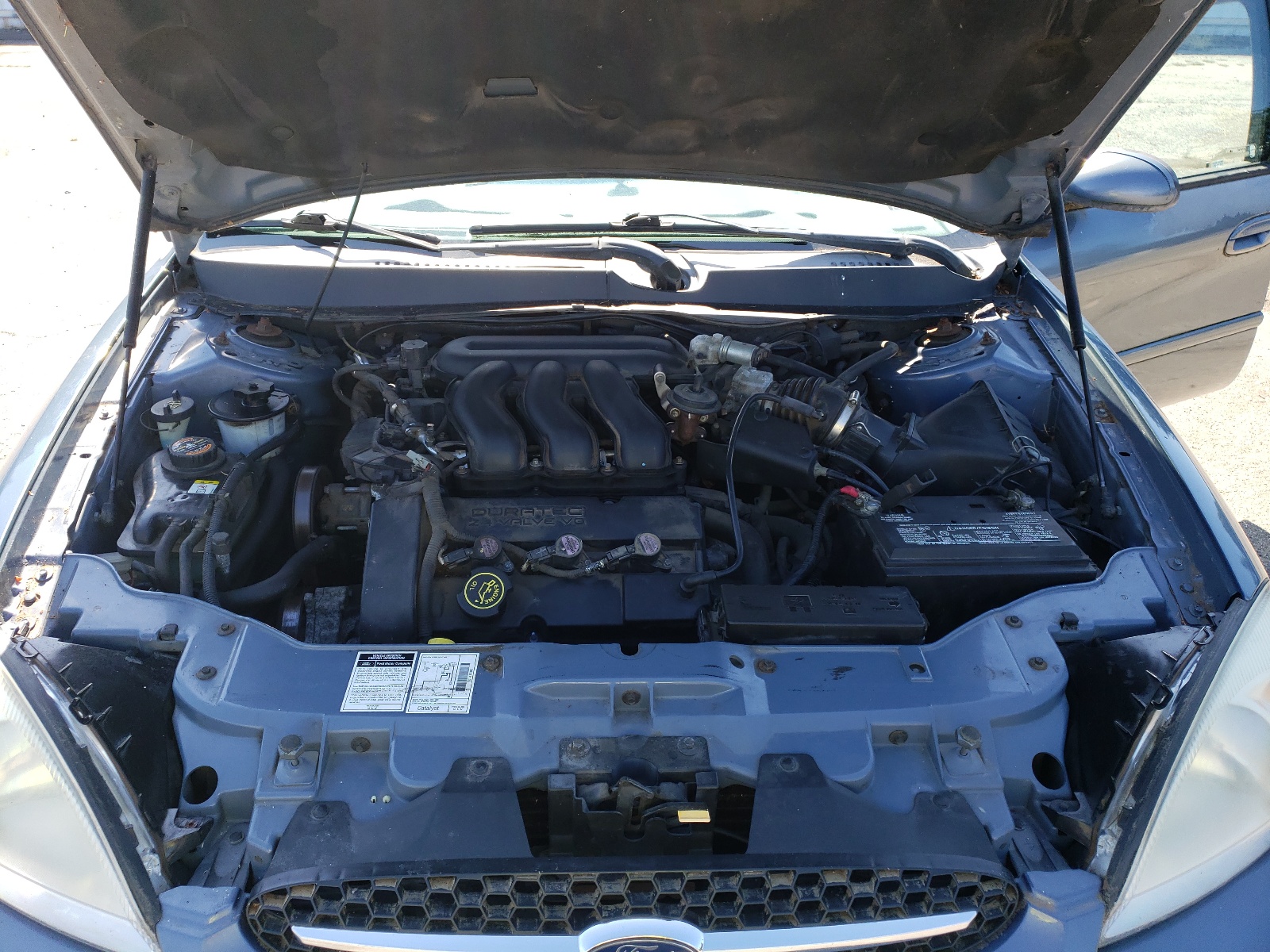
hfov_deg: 67.3
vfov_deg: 53.1
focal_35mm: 26
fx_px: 954
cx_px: 635
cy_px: 476
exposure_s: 1/476
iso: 50
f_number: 1.5
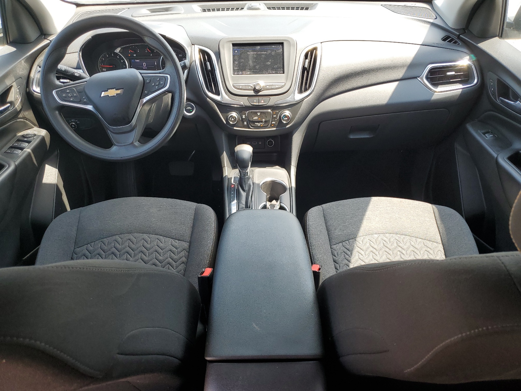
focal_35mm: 26
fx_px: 391
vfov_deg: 53.1
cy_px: 196
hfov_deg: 67.3
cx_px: 260
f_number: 1.5
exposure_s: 1/244
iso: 50
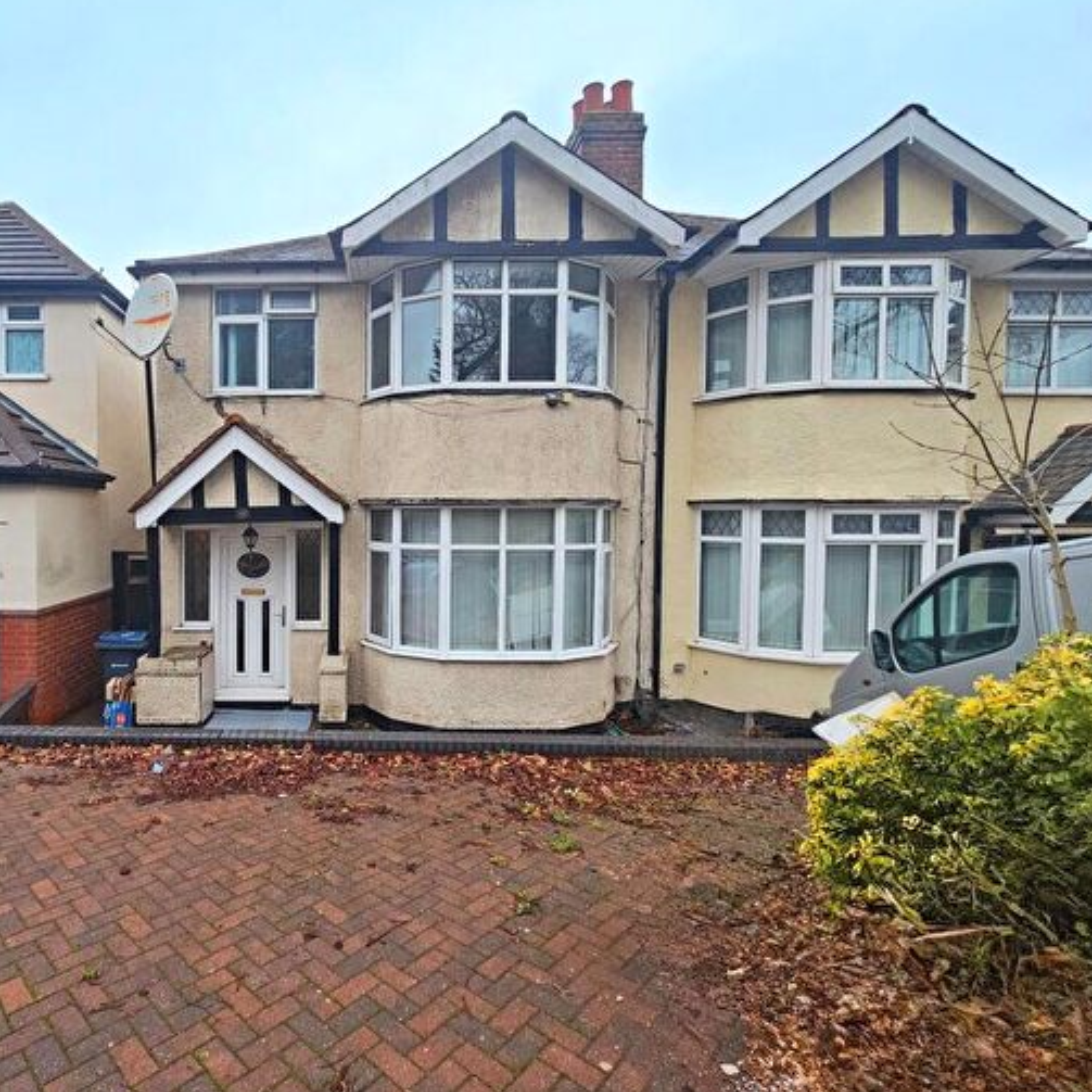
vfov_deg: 87.4
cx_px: 373
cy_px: 542
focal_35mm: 16
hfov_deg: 84.7
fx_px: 571
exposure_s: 1/197
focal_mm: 2.2
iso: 80
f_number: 2.2
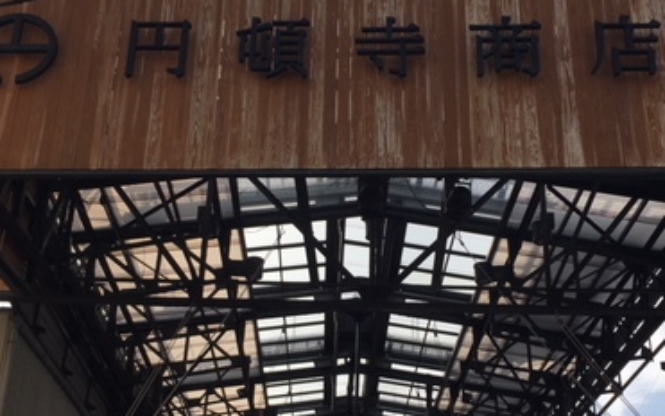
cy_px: 265
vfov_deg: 24.3
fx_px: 961
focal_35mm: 53
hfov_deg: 38.1
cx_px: 366
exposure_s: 1/1876
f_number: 2.2
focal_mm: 4.15
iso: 25
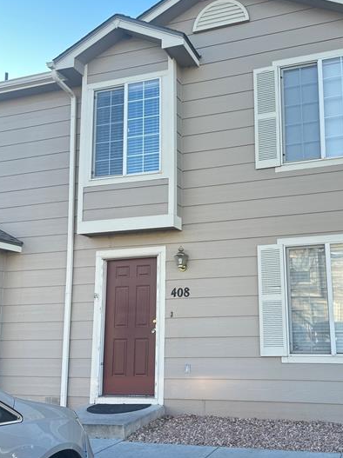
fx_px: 463
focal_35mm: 35
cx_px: 240
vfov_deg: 52.6
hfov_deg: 39.9
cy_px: 244
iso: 80
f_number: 1.78
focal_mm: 6.86
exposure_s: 1/283
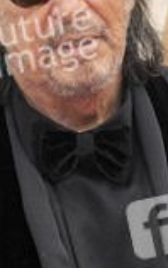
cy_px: 134
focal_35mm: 775
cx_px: 60
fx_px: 5667
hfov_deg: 1.7
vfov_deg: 2.7
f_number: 7.1
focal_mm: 300
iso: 800
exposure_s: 1/200
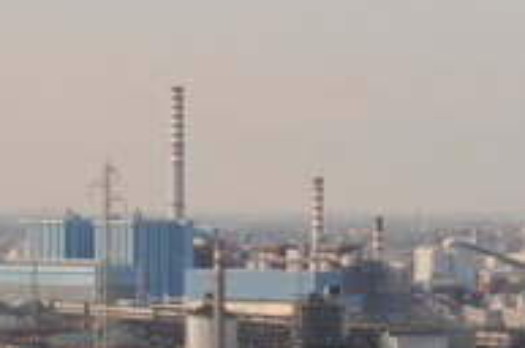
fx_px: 4251
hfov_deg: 7.1
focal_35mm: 292
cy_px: 772
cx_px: 185
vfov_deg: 4.6
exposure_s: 1/1000
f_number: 7.1
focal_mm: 52
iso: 500
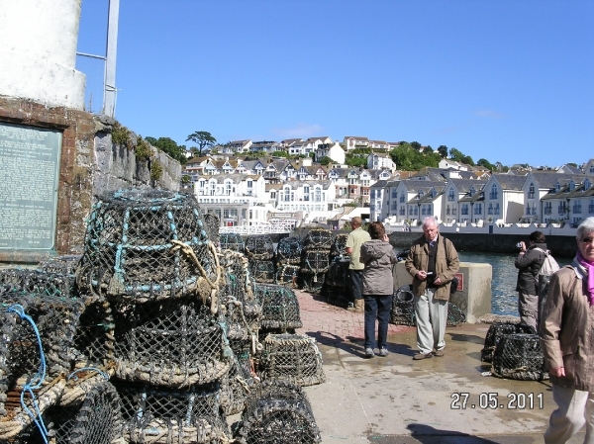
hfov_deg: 49.0
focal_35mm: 38
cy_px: 222
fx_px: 652
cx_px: 297
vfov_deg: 37.7
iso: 100
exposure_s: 1/750
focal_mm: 7.8
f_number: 5.6
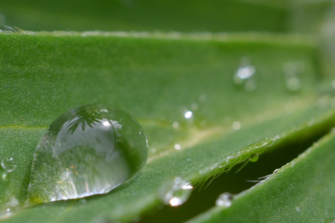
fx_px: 558
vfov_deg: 22.6
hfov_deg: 33.4
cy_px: 112
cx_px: 168
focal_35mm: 60
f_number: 11
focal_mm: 40
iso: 400
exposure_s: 1/200
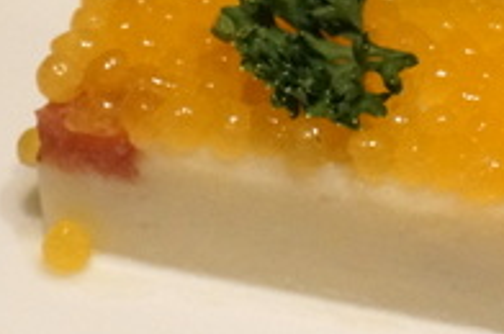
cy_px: -84
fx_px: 3145
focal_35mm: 225
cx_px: 275
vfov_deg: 6.0
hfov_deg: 9.2
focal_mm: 46
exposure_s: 1/60
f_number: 5.6
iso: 3200
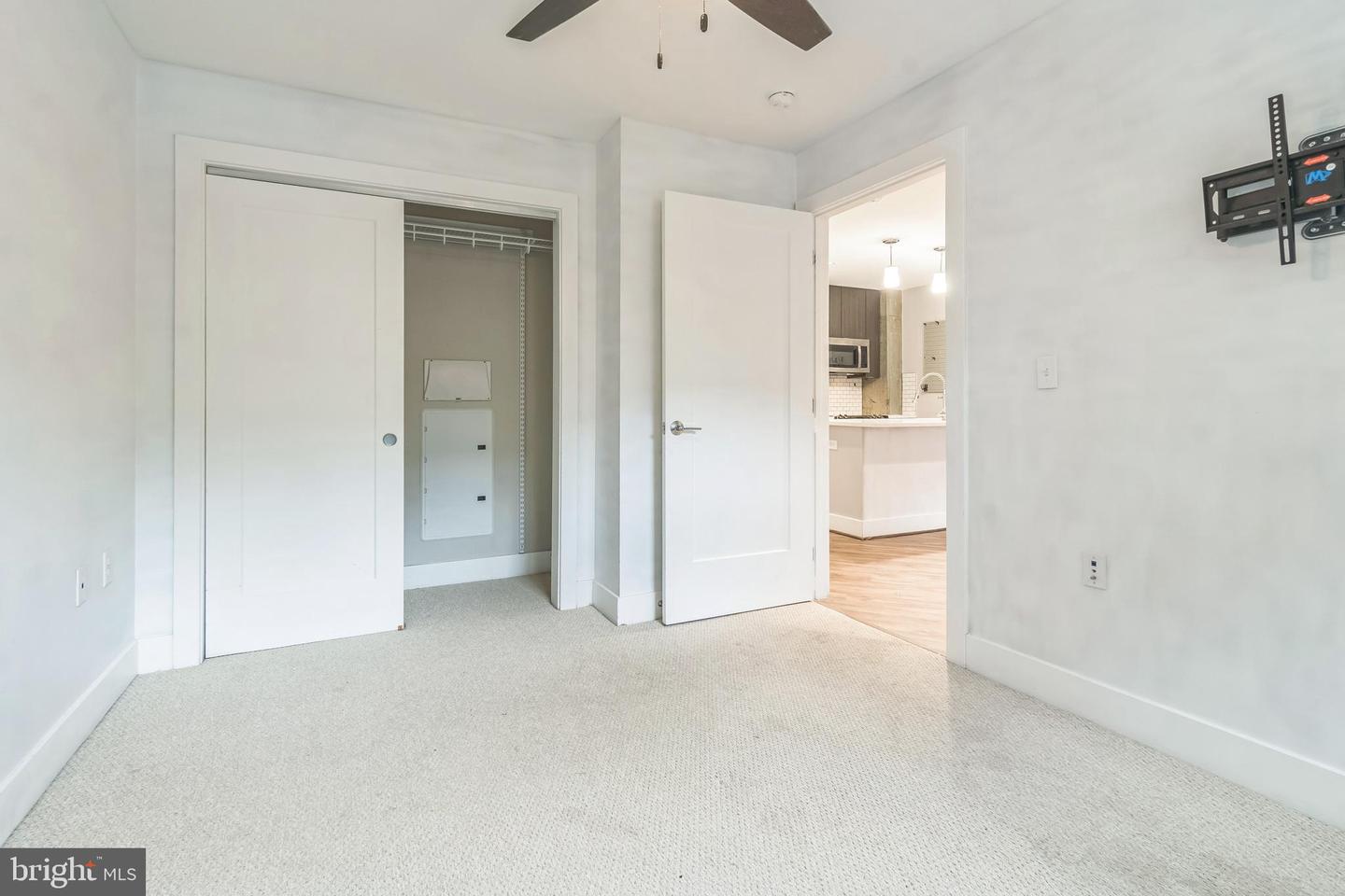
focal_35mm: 15
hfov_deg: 100.4
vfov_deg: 77.3
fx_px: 560
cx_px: 672
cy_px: 448
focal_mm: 10
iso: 200
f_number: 9
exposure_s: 1/3
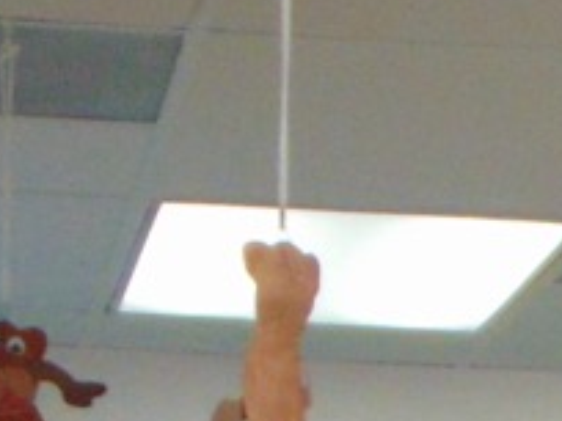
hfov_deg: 5.9
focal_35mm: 329
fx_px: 5341
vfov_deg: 4.4
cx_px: 1149
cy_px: 1079
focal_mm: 7.6
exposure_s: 1/30
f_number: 3.3
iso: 250
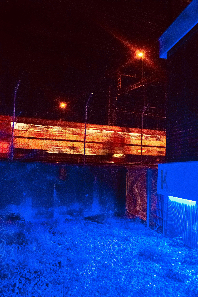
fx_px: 334
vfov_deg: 47.9
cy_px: 148
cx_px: 99
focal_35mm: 40
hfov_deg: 33.0
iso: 3200
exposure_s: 1/8
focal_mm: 27
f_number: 9
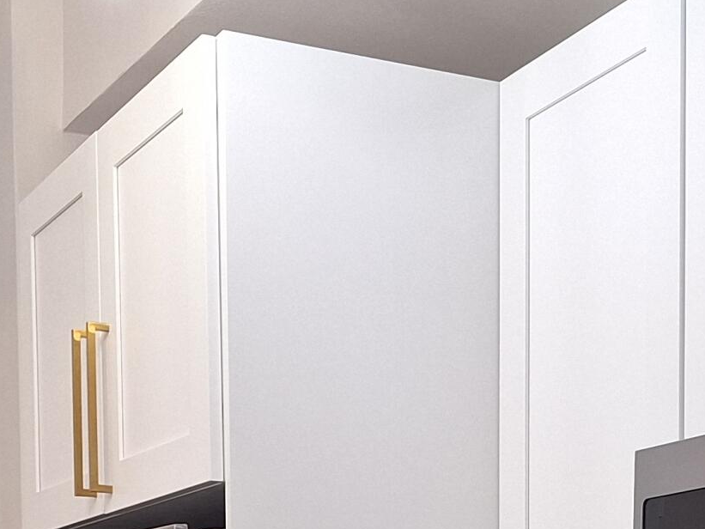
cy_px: 771
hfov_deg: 23.3
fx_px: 1711
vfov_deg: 16.2
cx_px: 398
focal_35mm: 84
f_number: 1.8
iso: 64
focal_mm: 5.54
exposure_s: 1/120
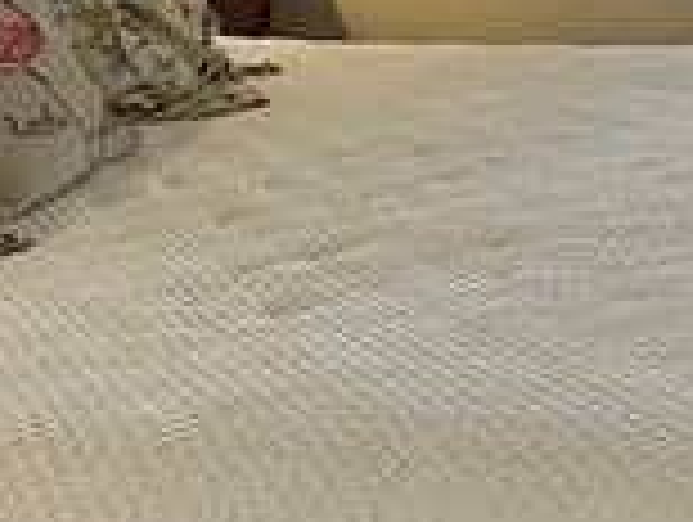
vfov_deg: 14.8
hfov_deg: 20.4
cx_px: 702
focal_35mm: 93
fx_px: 1865
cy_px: -274
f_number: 2.2
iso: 250
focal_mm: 2.22
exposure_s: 1/120
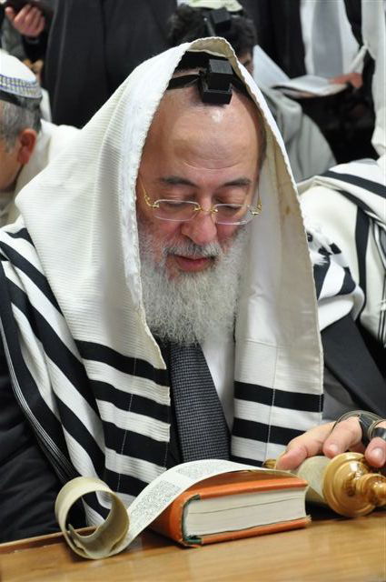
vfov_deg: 29.9
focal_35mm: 68
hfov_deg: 20.1
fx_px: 1088
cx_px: 193
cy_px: 291
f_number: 4.8
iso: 1600
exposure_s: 1/50
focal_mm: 45
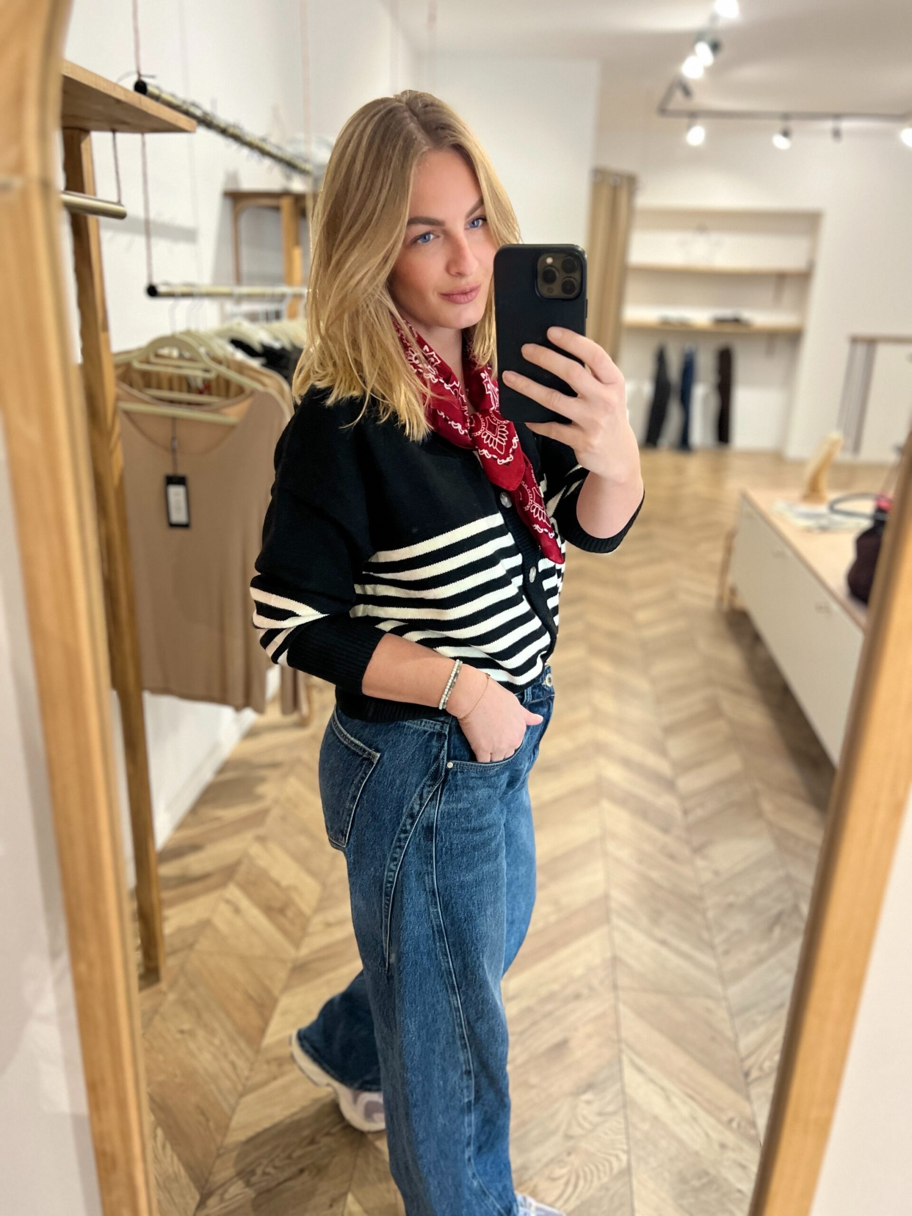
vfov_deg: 67.3
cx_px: 456
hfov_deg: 53.1
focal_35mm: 26
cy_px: 608
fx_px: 913
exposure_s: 1/50
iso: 400
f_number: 1.5
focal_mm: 5.7
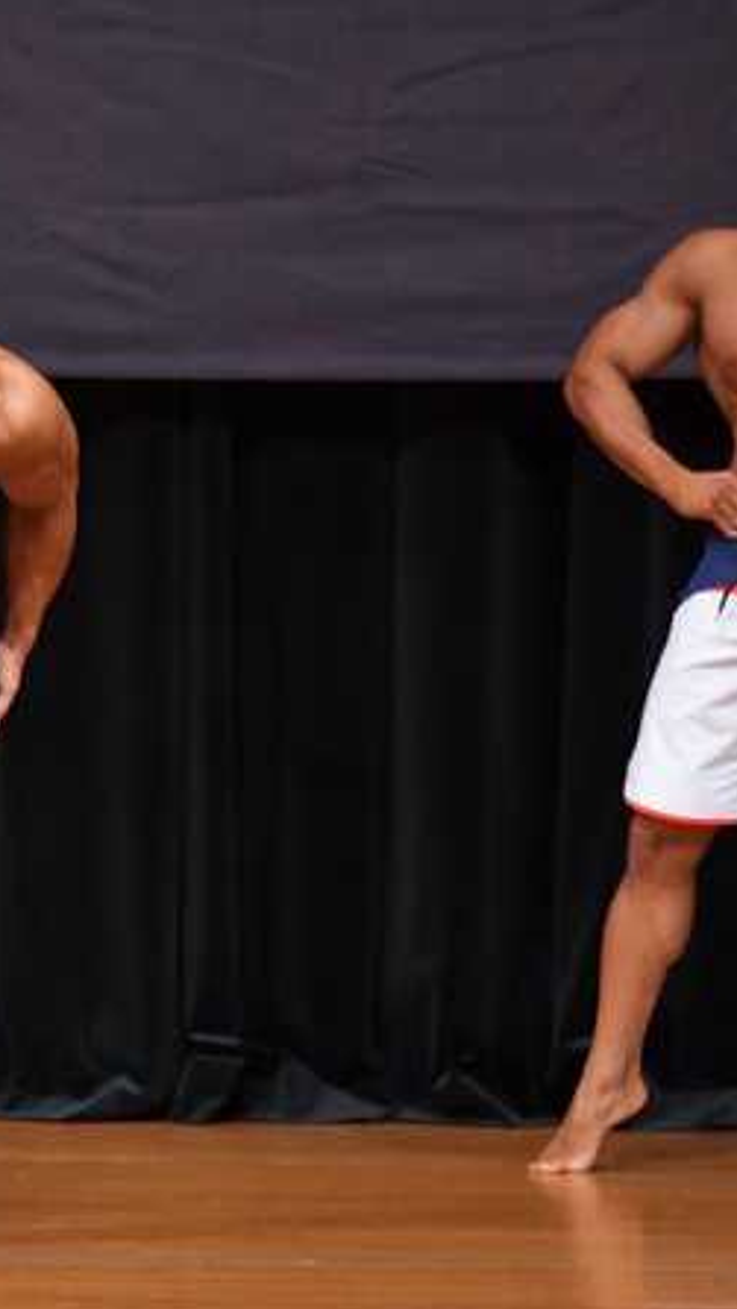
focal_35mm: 519
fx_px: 18024
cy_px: 631
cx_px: -169
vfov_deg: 4.2
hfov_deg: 2.3
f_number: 5.6
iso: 5000
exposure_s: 1/400
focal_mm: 190
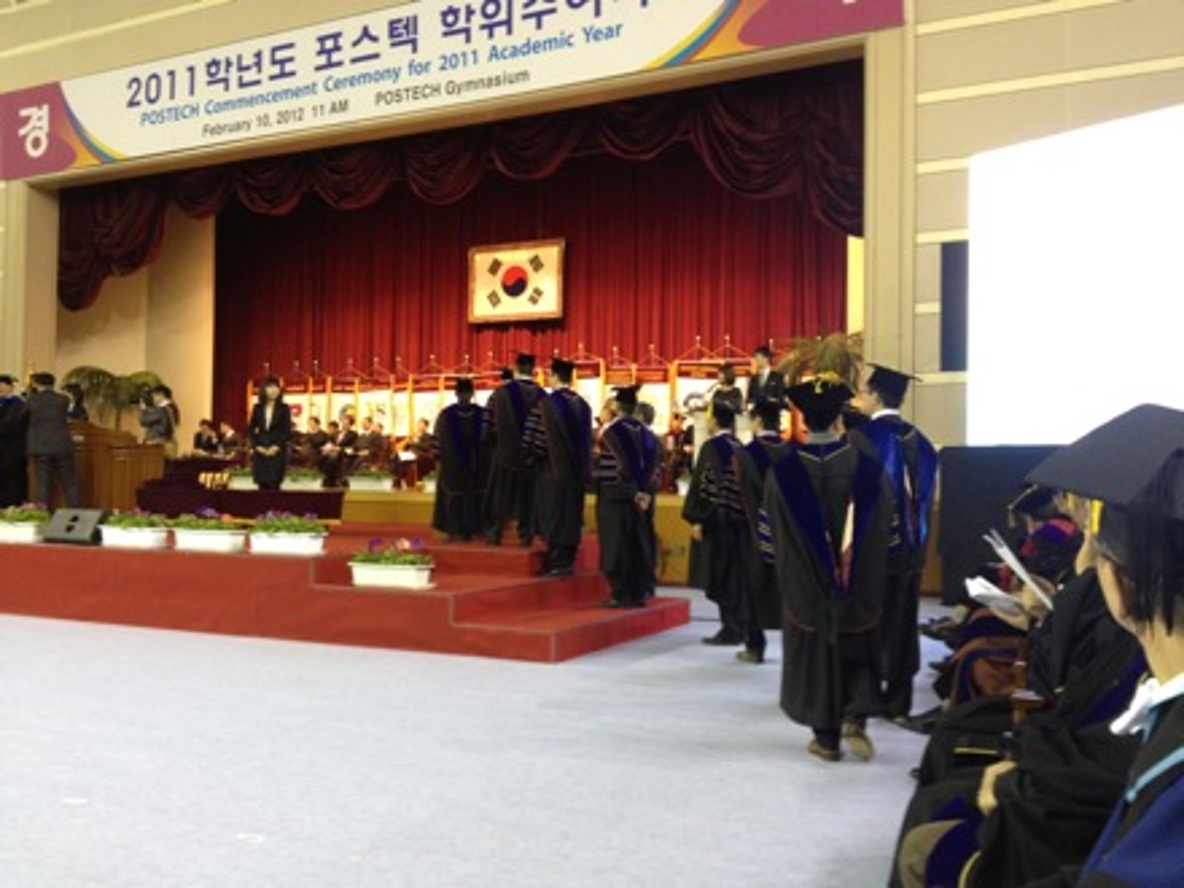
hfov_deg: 52.6
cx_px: 592
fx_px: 1197
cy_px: 444
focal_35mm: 35
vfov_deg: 40.7
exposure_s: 1/20
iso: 125
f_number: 2.4
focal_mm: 4.28
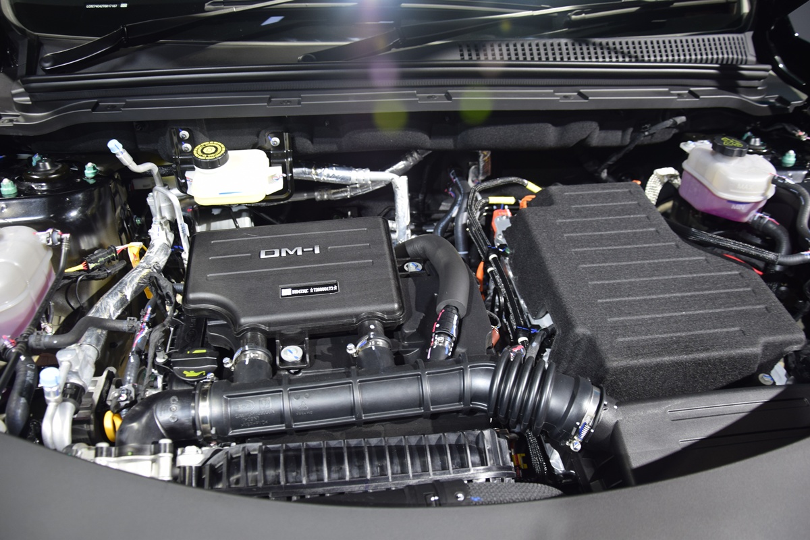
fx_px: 607
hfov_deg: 67.4
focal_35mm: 27
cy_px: 270
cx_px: 405
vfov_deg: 47.9
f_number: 4
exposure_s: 1/60
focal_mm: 18
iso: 400
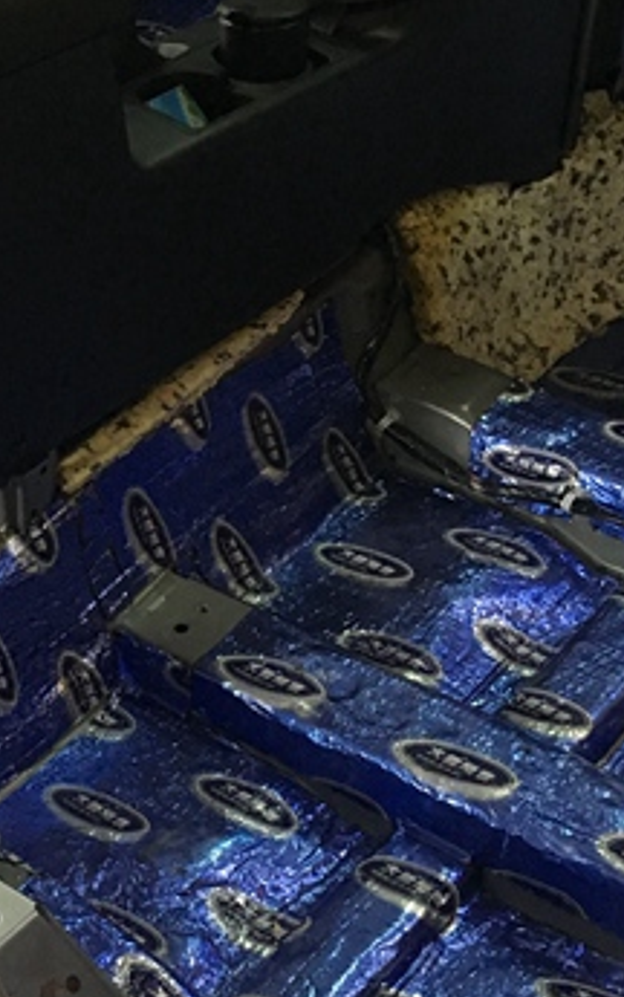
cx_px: -113
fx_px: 2065
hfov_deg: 16.5
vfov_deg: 27.1
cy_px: 423
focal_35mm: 76
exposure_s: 1/25
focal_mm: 4.15
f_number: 2.2
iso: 200
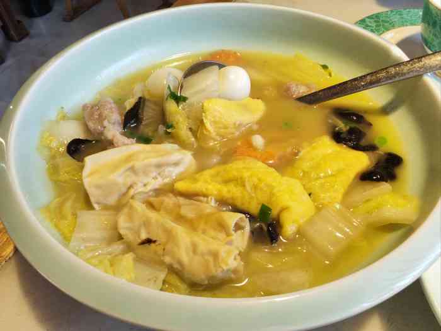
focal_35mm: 13
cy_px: 166
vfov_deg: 89.9
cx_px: 220
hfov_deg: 106.2
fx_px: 166
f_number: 2.2
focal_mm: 2.39
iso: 291
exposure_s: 1/33.3
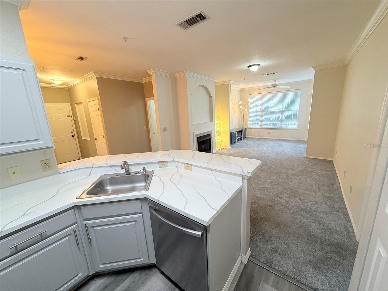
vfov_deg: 85.7
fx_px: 157
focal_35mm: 14
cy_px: 146
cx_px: 194
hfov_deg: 102.1
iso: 250
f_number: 2.2
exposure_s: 1/60
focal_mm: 2.22
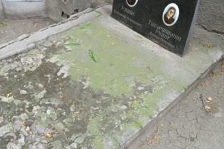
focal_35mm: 37
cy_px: 71
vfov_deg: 35.8
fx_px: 230
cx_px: 85
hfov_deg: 51.5
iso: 250
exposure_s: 1/40
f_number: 5.6
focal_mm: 18
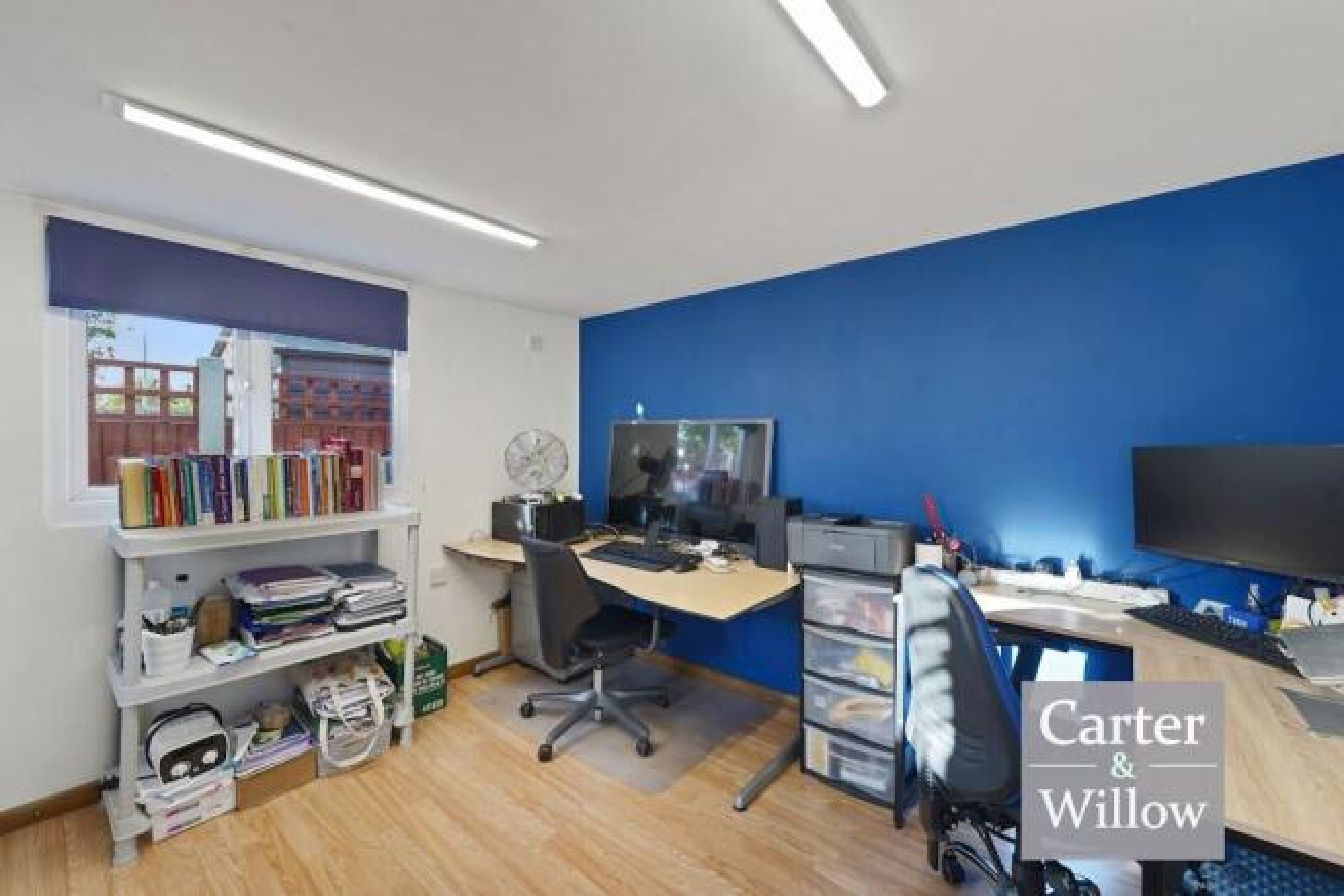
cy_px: 448
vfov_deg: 81.2
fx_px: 523
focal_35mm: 14
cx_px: 672
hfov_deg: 104.2
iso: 400
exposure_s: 1/15
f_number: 8
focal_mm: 14
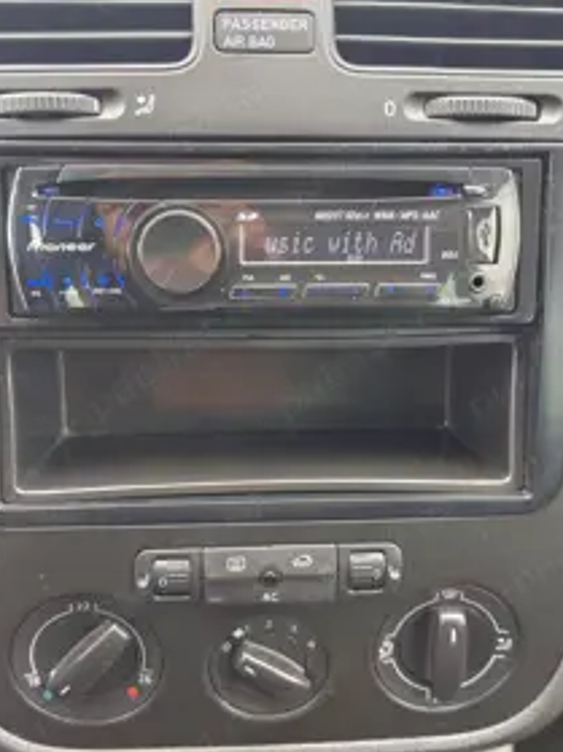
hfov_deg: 42.9
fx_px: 716
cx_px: 269
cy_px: 399
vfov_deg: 55.3
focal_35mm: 33
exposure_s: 1/50
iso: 400
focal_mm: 6.19
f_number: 1.65
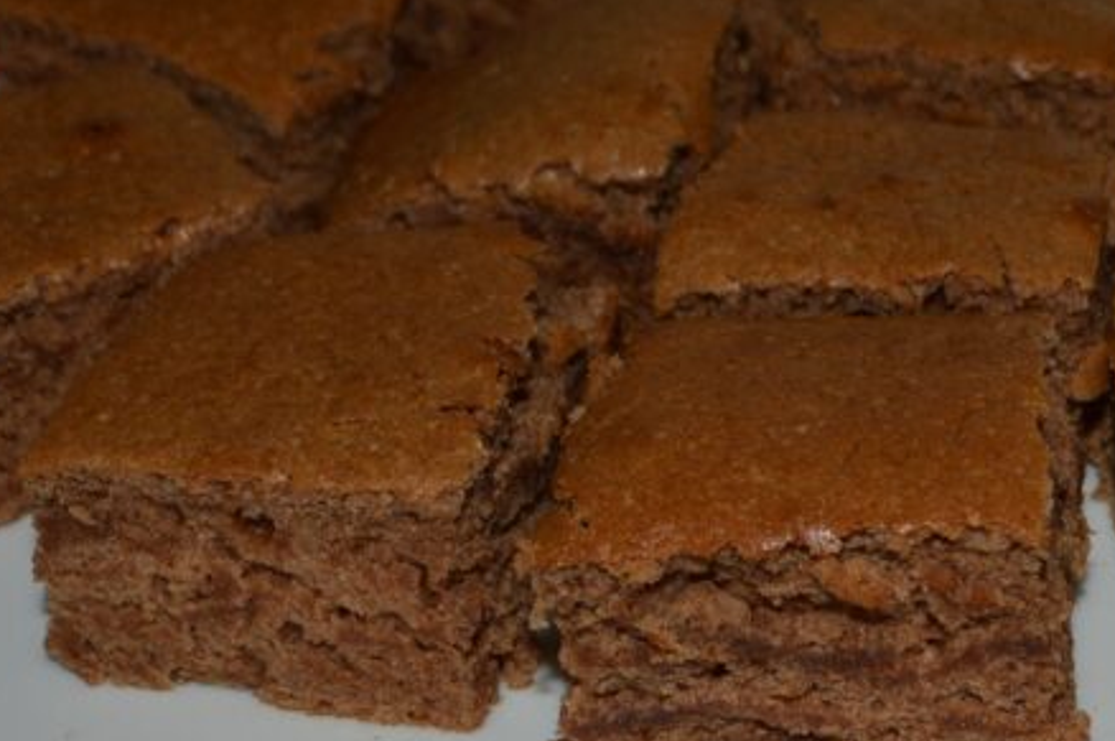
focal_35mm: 91
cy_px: 419
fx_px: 2815
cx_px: 776
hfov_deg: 22.3
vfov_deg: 15.0
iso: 100
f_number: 8
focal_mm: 38
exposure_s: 1/60
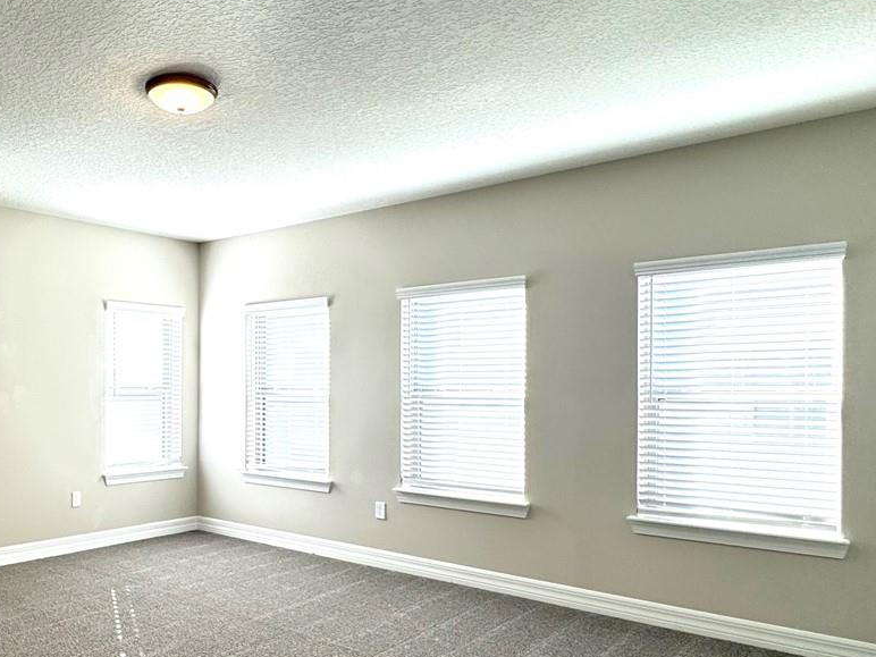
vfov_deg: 48.0
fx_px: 734
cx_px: 168
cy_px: 391
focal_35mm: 29
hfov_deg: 56.9
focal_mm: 2.22
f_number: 2.2
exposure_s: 1/99
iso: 50
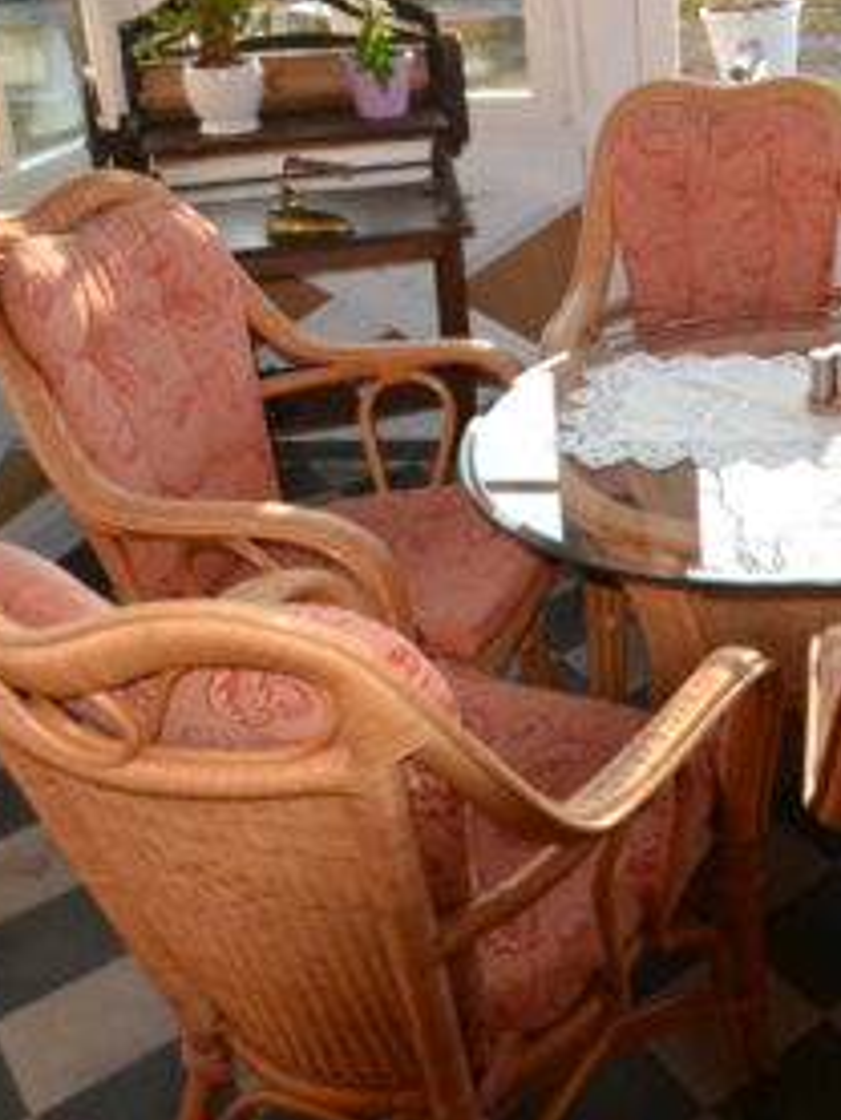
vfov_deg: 43.5
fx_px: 1295
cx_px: 974
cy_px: 154
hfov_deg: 31.1
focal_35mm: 40
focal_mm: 10
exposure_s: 1/125
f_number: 4
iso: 160
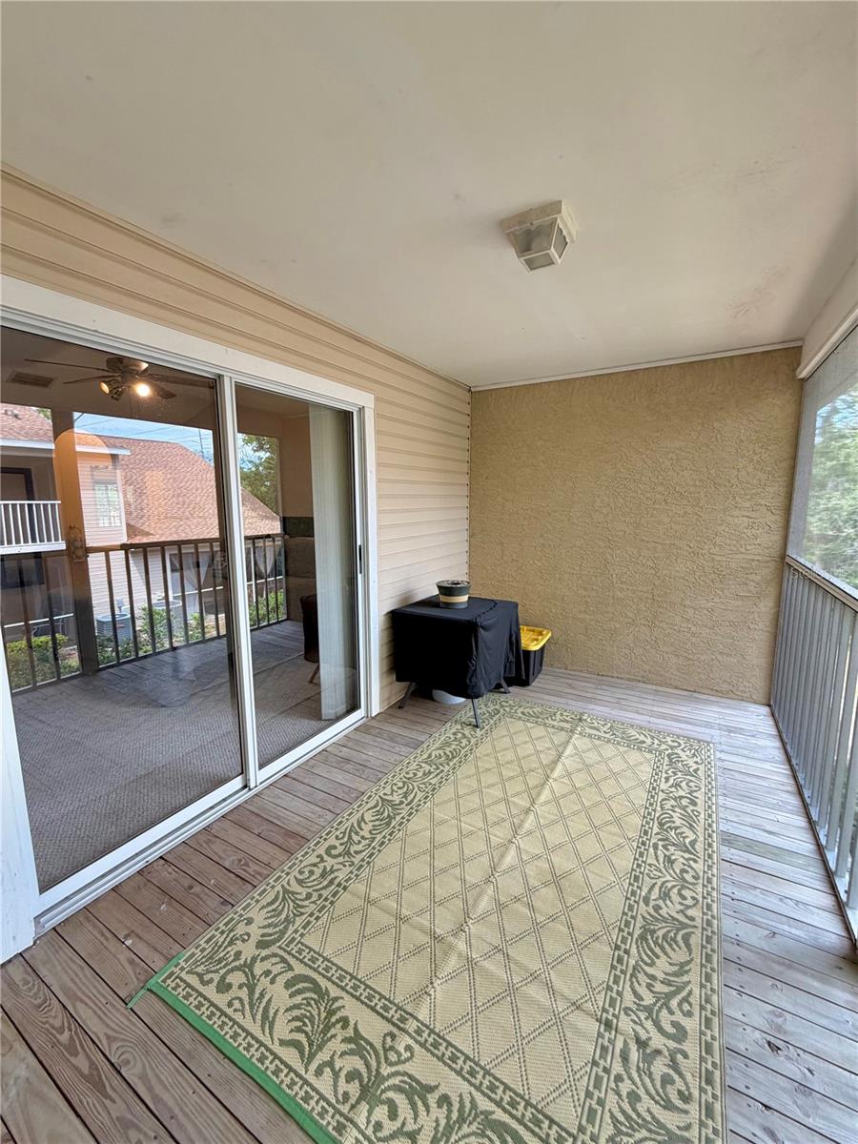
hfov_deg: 85.7
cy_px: 572
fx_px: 463
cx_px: 429
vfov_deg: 102.1
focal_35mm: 14
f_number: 2.2
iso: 125
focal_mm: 2.22
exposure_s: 1/121
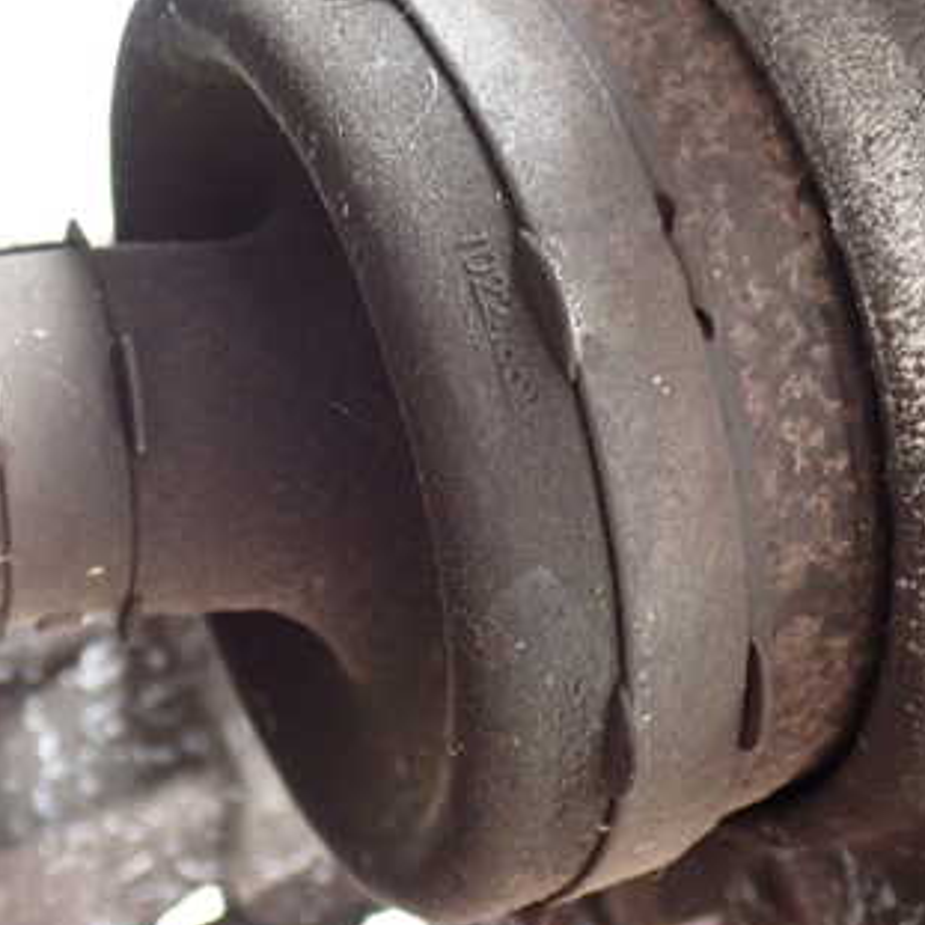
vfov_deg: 24.6
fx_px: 2116
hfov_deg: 24.5
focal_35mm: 70
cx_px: 312
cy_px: 402
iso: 500
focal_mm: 7.31
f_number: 2.8
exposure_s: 1/40
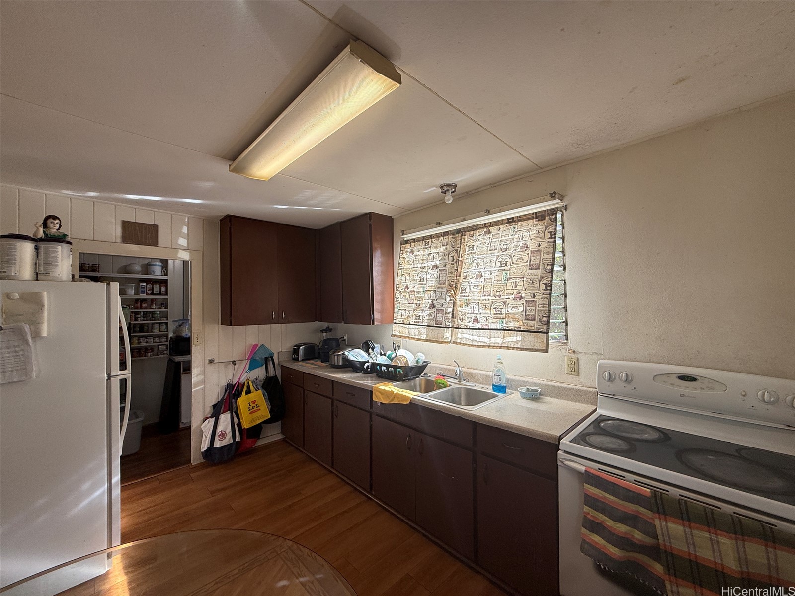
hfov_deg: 102.1
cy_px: 298
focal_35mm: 14
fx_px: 322
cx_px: 398
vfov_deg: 85.7
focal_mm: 2.22
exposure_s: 1/113
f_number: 2.2
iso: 50
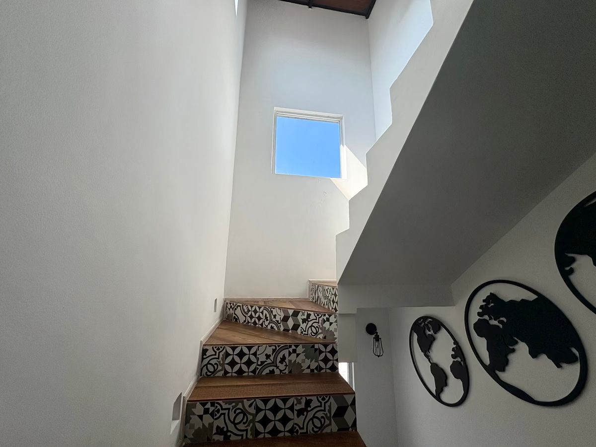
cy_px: 224
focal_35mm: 14
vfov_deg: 85.7
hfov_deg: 102.1
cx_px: 298
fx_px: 241
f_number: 2.2
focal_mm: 2.22
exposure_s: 1/669
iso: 64
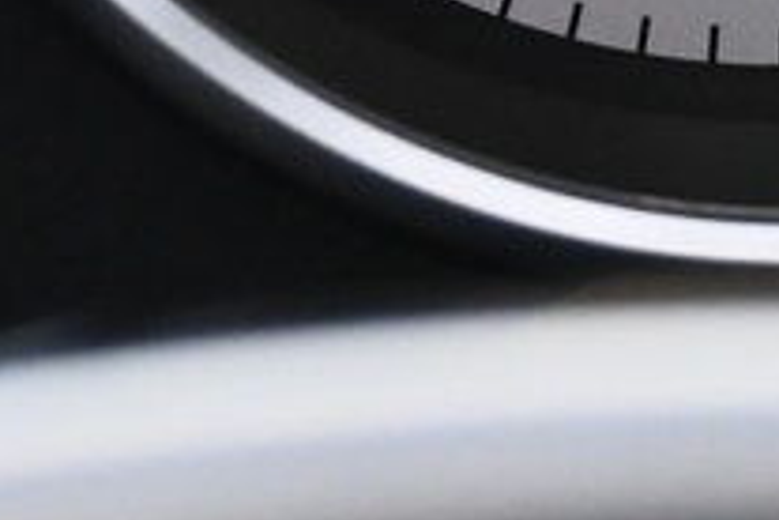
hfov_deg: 7.0
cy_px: -874
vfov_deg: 4.5
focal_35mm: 294
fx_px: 6360
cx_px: 783
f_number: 4.2
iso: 3200
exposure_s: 1/40
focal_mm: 25
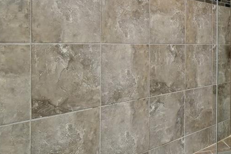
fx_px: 308
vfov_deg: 27.8
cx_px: 313
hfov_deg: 30.6
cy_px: 45
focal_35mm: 48
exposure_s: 1/2
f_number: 7.1
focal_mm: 10
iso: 100
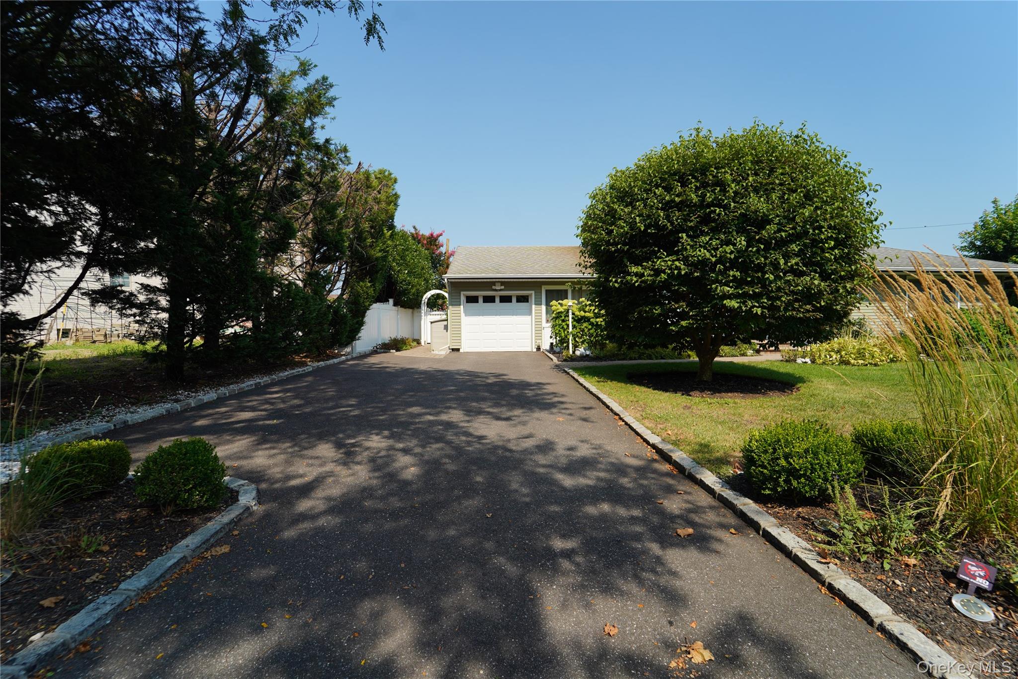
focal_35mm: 14
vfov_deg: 81.2
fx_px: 396
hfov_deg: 104.3
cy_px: 340
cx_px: 509
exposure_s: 1/500
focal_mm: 14
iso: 100
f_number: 5.6
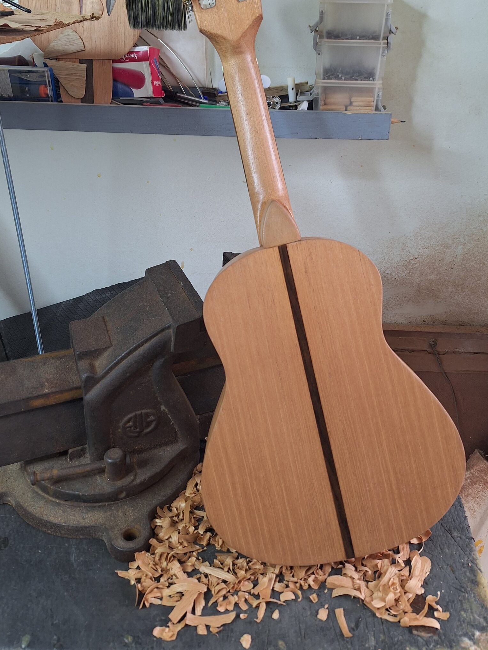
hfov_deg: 48.2
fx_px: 545
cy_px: 242
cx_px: 261
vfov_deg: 60.8
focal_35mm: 29
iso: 80
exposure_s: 1/40
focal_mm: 5.54
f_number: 1.8
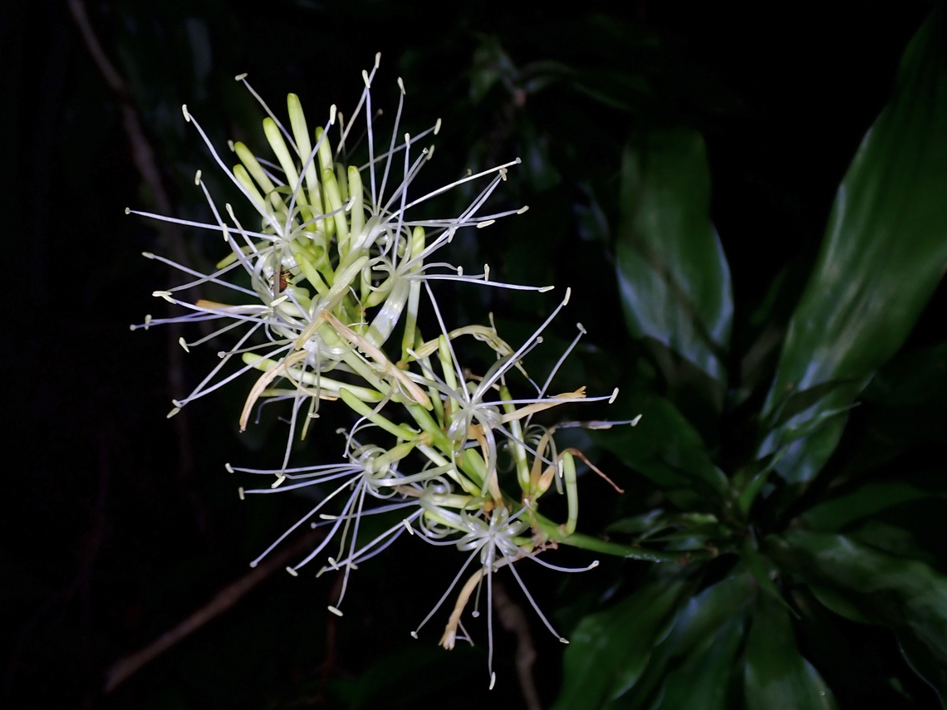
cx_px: 474
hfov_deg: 42.9
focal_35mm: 44
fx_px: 1204
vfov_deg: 32.9
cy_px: 355
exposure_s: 1/80
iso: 200
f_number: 4
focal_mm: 7.84
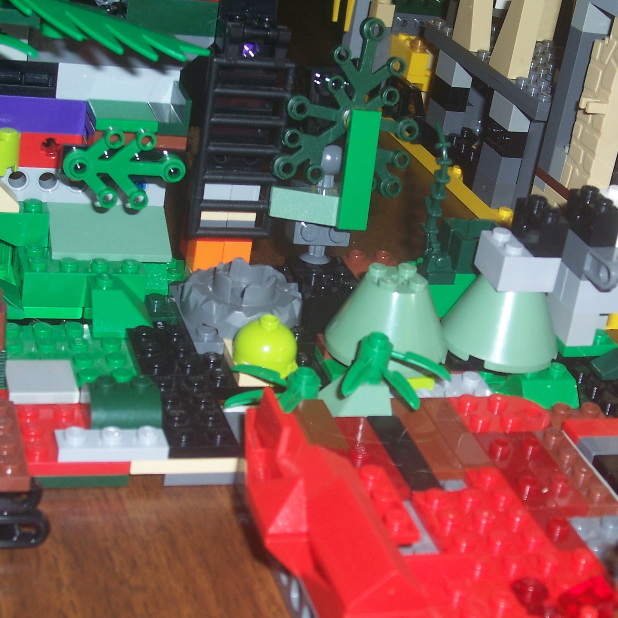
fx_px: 1394
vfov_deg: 25.0
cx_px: 398
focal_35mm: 69
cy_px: 329
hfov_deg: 24.9
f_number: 3.4
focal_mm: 8.6
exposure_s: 1/60
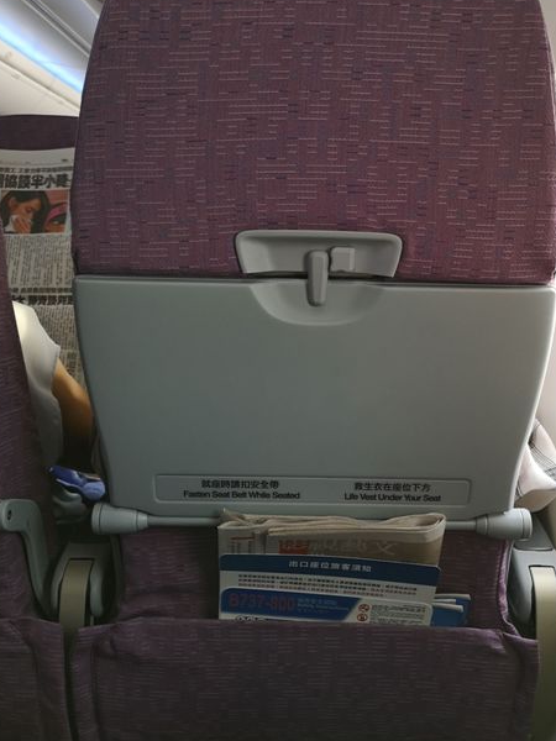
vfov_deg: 51.3
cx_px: 332
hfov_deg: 39.5
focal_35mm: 36
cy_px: 357
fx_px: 771
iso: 80
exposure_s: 1/50
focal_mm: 3.95
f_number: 1.8
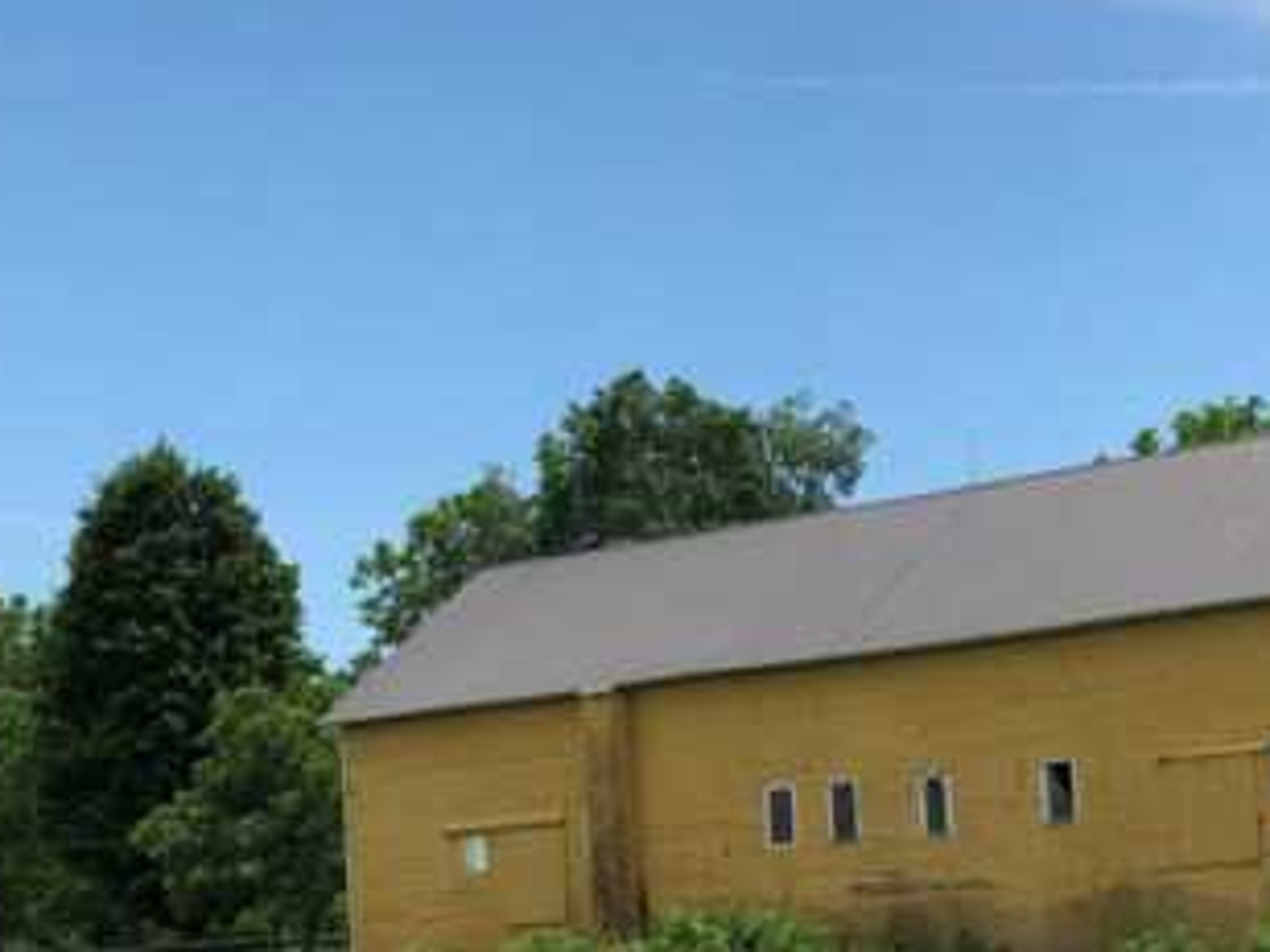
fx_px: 3412
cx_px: 1126
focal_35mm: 93
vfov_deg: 15.8
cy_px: 758
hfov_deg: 20.7
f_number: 1.8
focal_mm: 3.99
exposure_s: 1/2315
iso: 20
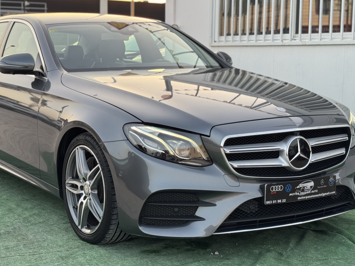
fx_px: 646
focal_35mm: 63
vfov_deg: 23.3
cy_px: 122
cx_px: 152
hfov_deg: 30.7
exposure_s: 1/60
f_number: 1.78
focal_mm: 6.76
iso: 100
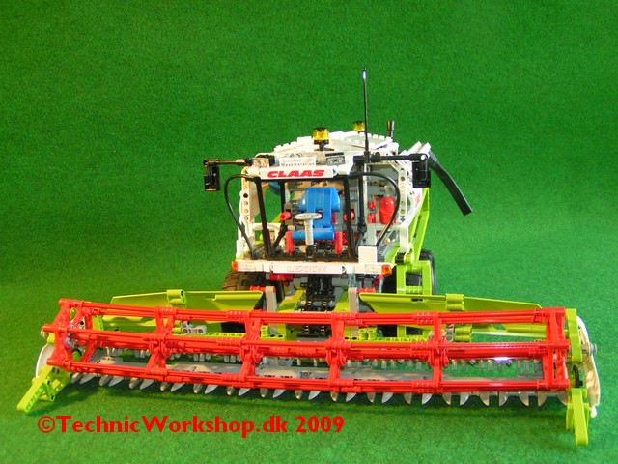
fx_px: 678
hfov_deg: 49.0
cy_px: 232
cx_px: 309
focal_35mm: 38
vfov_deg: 37.7
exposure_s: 1/30
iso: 200
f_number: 2.8
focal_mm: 5.8
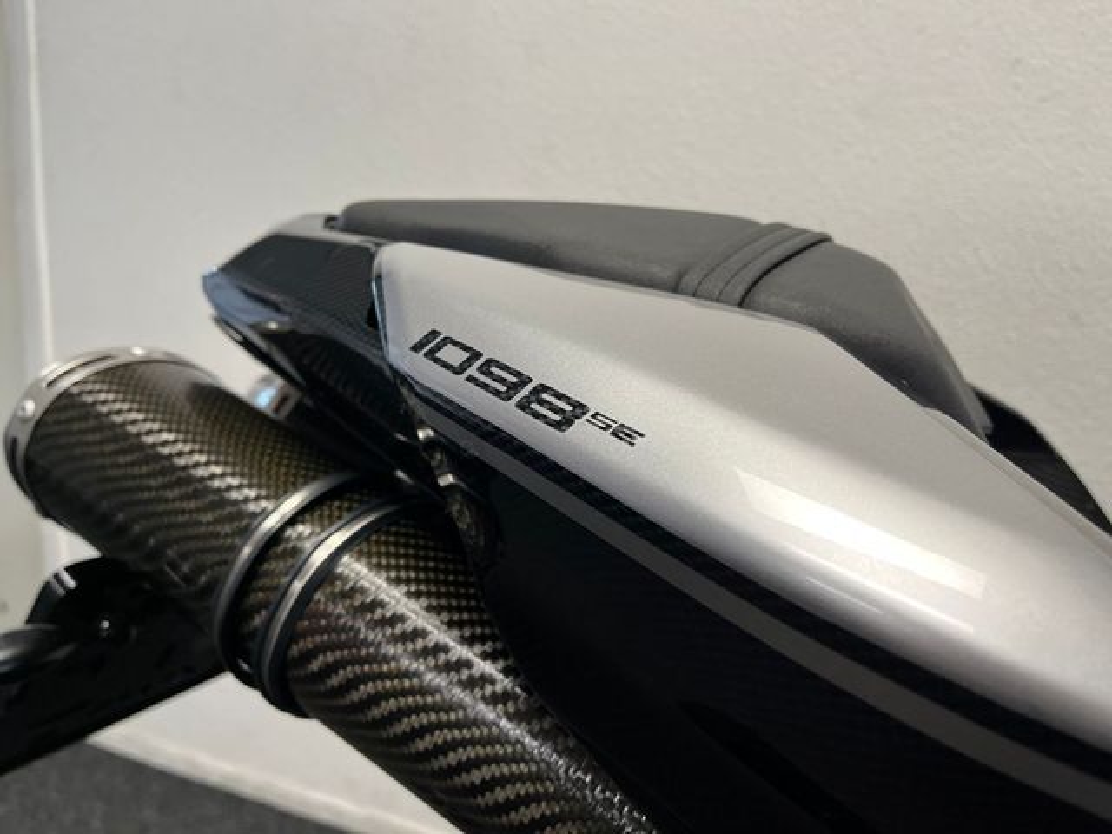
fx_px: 835
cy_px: 417
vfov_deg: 53.1
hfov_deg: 67.3
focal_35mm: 26
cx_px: 556
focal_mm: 5.1
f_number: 1.6
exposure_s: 1/100
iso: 125
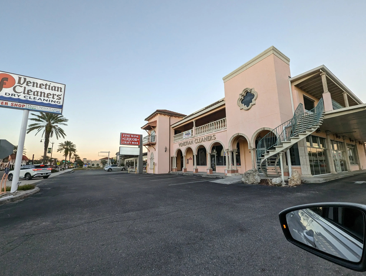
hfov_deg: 106.1
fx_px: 138
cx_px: 183
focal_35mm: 13
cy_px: 138
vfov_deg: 90.1
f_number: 2.2
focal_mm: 1.95
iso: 228
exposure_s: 1/235
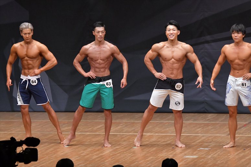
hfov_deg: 8.6
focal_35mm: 240
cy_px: 84
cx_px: 126
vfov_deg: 5.7
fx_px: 1673
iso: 6400
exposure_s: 1/400
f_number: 5.6
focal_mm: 160
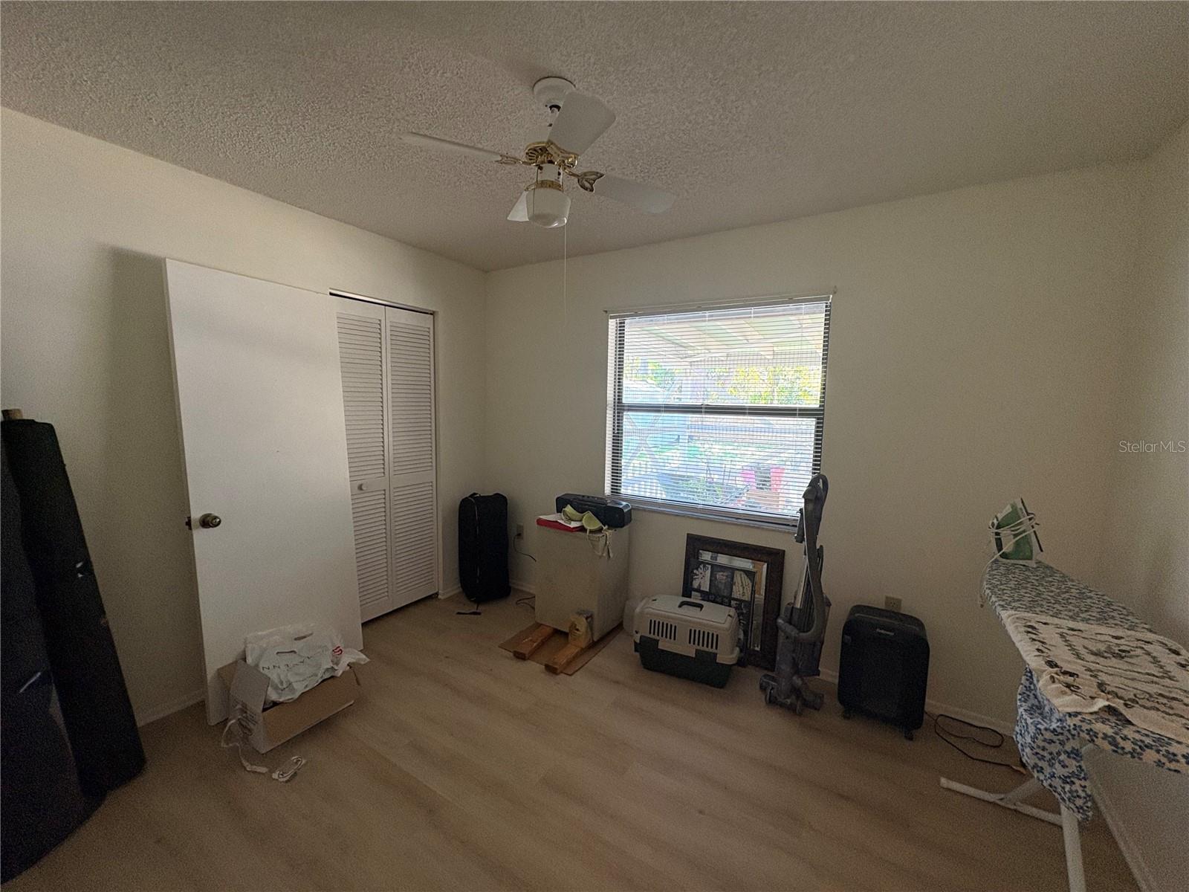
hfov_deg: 102.1
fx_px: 481
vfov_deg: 85.7
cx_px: 594
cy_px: 446
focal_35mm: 14
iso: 160
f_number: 2.2
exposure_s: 1/60
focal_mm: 2.22
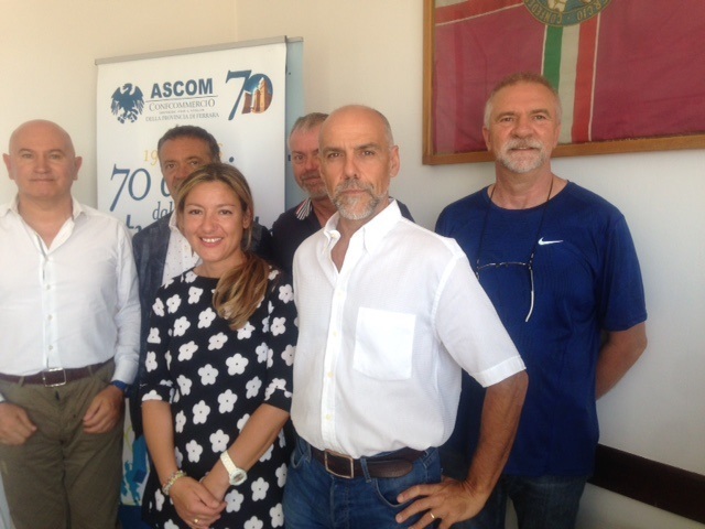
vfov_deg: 42.9
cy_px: 264
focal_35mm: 33
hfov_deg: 55.4
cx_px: 352
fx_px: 672
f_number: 2.4
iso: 64
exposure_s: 1/60
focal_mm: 4.12
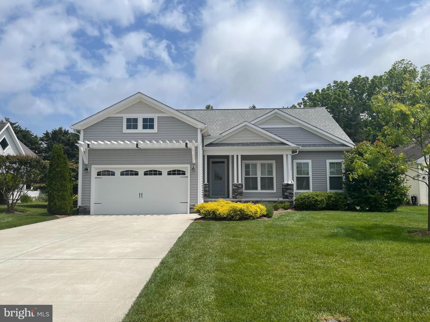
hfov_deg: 67.3
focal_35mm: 26
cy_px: 161
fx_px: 323
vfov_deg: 53.1
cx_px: 215
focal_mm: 5.1
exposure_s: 1/6993
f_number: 1.6
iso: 32
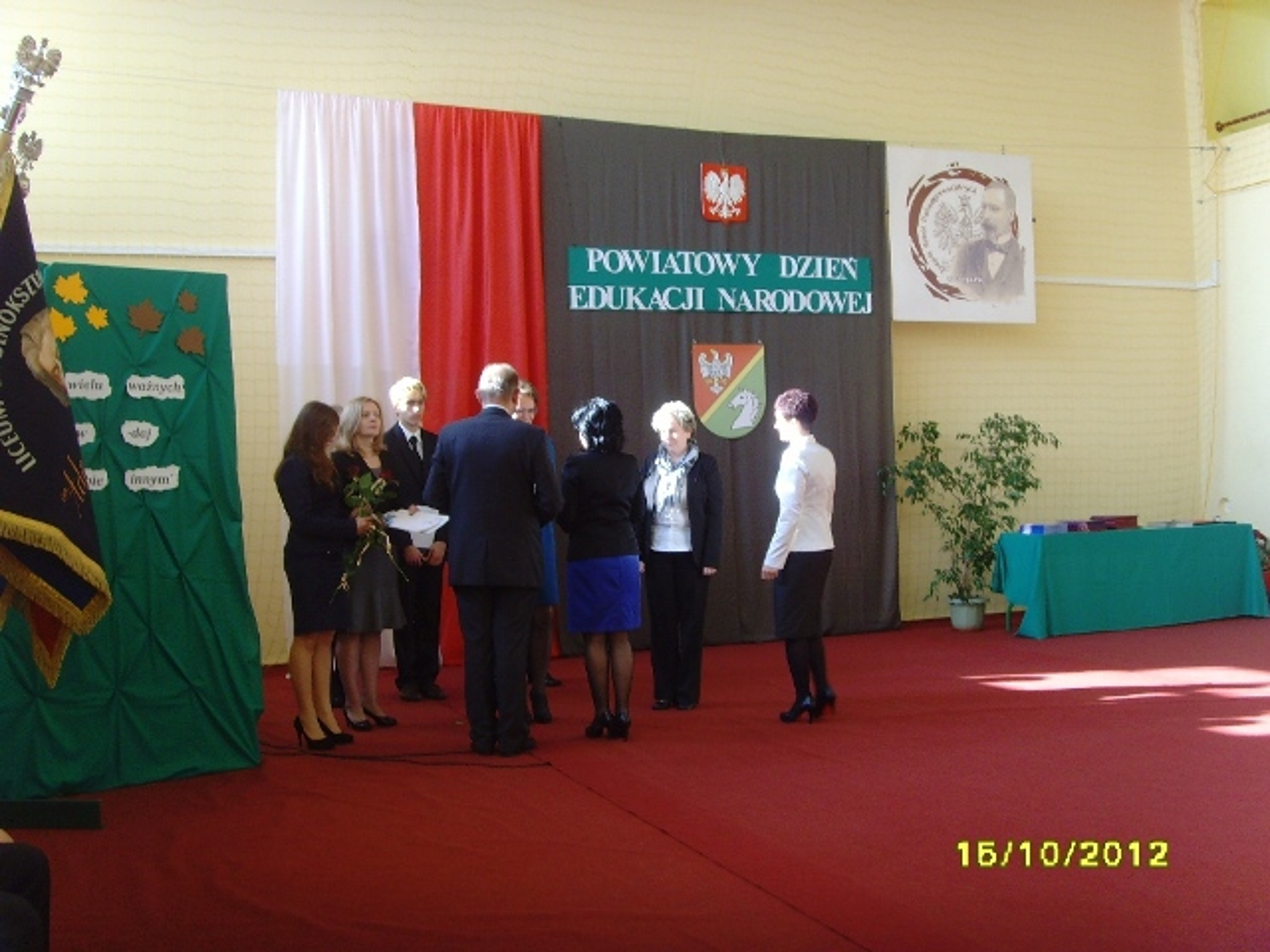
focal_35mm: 39
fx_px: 1431
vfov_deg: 36.8
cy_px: 476
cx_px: 635
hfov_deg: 47.9
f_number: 3.5
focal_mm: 6.6
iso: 120
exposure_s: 1/45
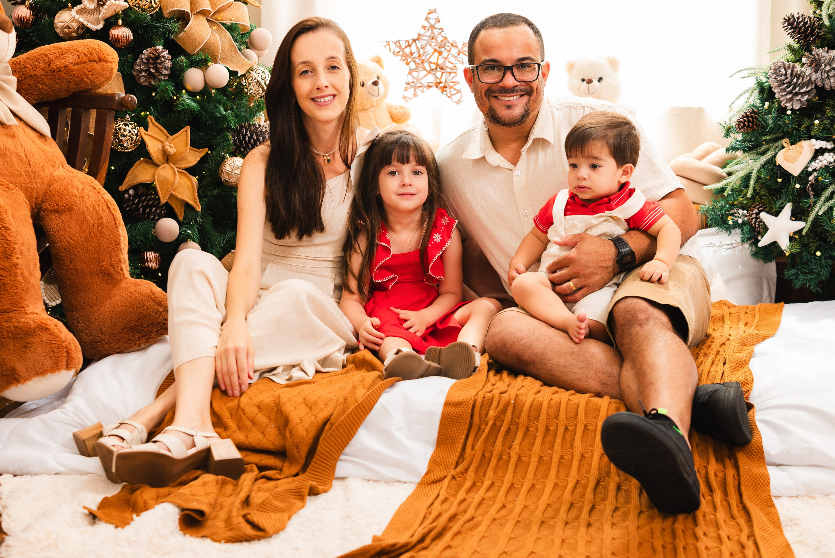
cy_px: 279
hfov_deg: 39.6
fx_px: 1160
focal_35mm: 50
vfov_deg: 27.0
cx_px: 418
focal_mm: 50
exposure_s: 1/200
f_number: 3.2
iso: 250
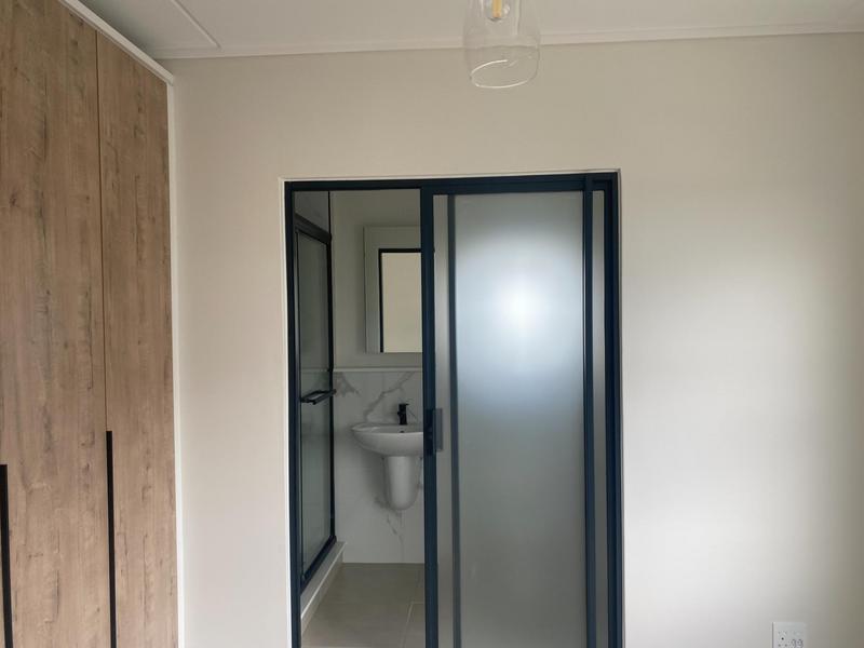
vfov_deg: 53.1
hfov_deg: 67.3
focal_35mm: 26
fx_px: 649
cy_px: 324
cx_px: 432
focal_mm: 4.25
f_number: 1.8
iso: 32
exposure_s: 1/158
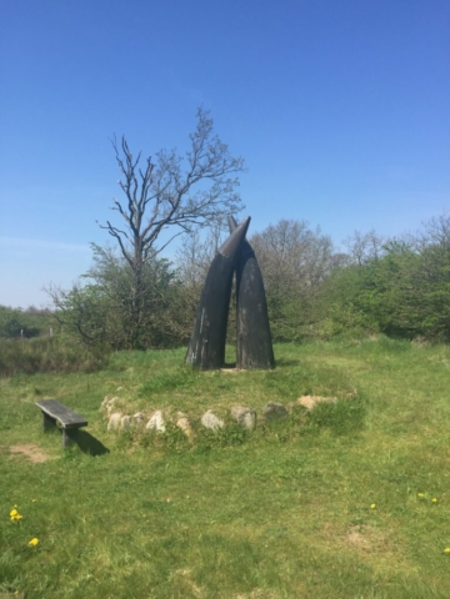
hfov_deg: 48.2
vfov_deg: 61.7
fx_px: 503
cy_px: 300
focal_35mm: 29
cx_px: 225
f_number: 2.2
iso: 32
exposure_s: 1/1464
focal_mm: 4.15
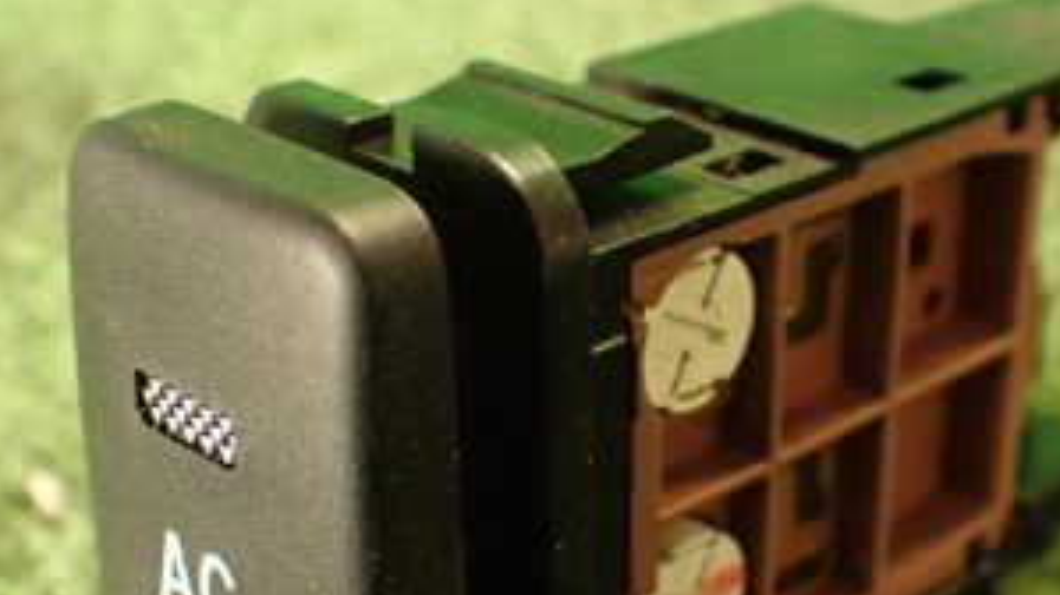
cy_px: 439
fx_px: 1967
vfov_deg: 17.1
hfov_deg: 30.1
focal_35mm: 70
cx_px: 631
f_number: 2.4
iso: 500
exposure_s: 1/30
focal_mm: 5.79
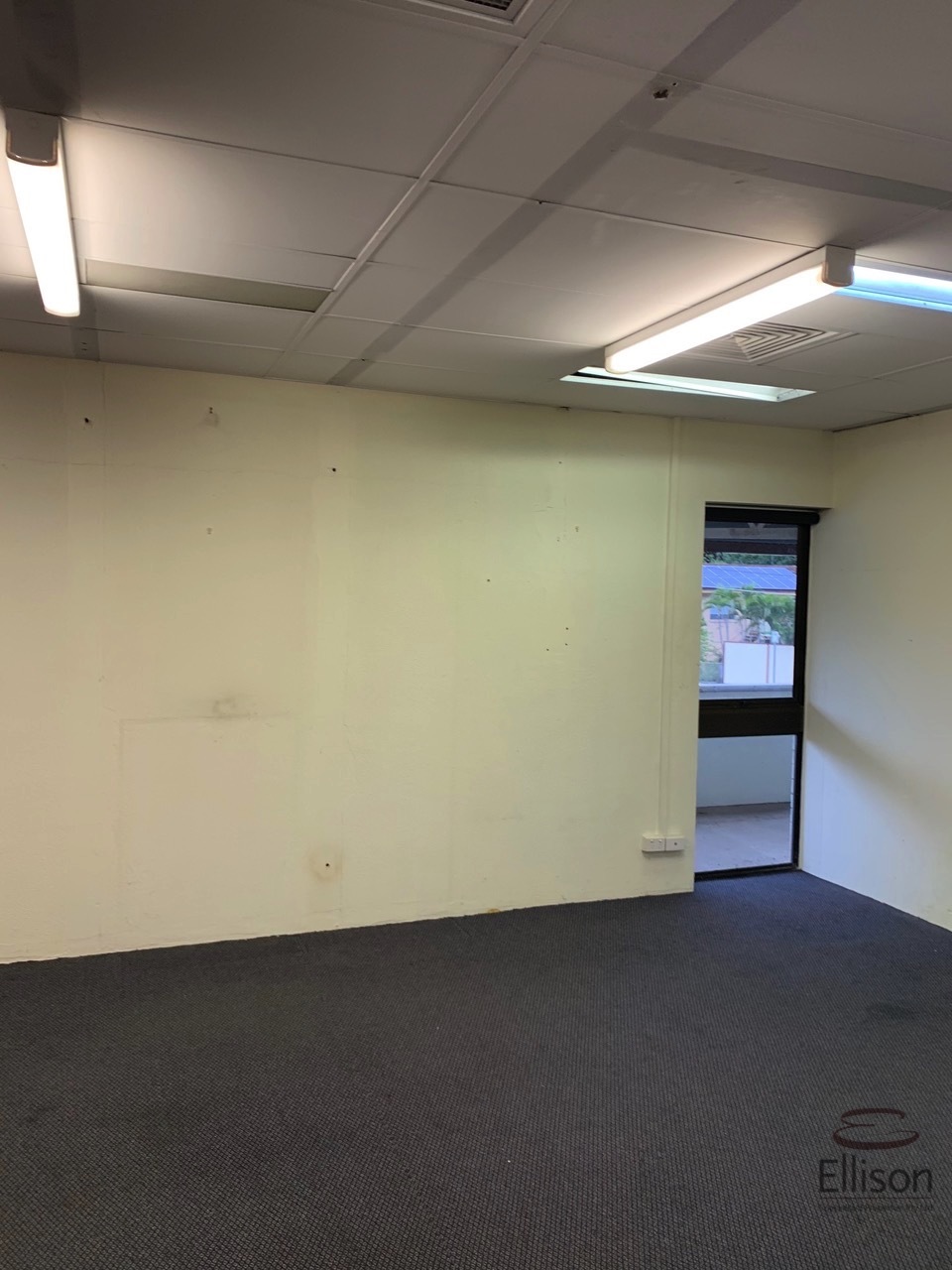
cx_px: 476
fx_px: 953
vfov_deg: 67.3
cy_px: 635
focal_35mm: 26
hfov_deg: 53.1
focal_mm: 4.25
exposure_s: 1/100
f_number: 1.8
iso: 80
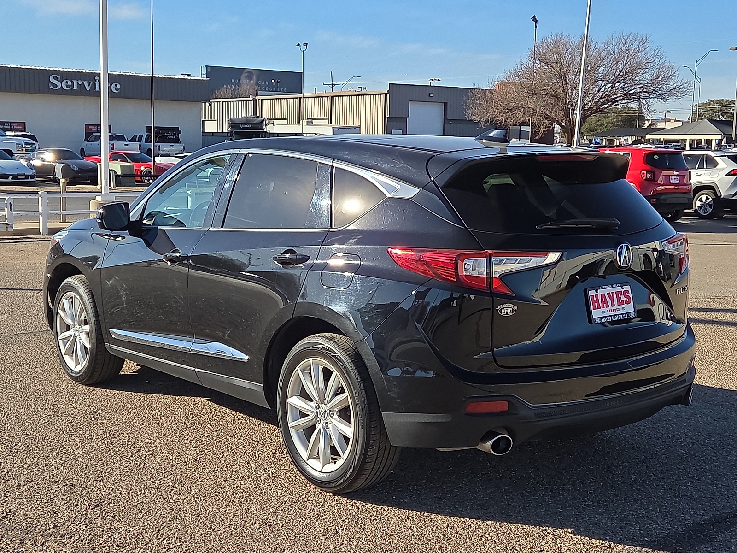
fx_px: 1022
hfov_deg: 39.7
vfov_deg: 30.3
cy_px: 276
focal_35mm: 48
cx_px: 368
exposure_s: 1/1429
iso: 25
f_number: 1.8
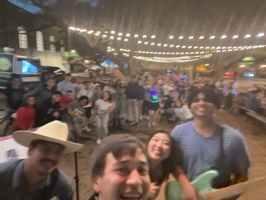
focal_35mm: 23
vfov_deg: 58.9
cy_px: 100
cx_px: 133
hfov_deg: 73.9
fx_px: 177
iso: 1000
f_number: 2.2
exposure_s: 1/8
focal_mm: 2.71
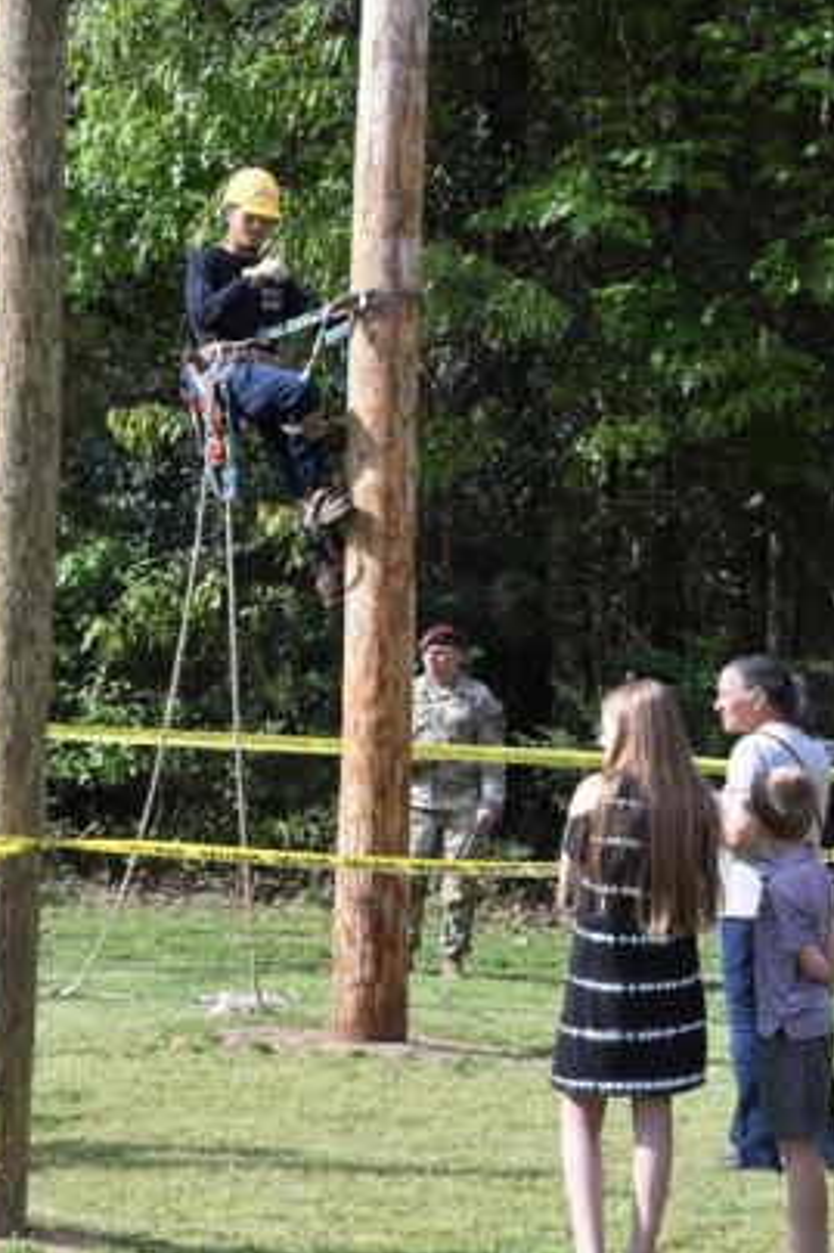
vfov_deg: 17.0
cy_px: 568
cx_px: 473
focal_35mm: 121
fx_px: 4195
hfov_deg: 11.4
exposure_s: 1/800
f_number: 10
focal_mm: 65
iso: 800
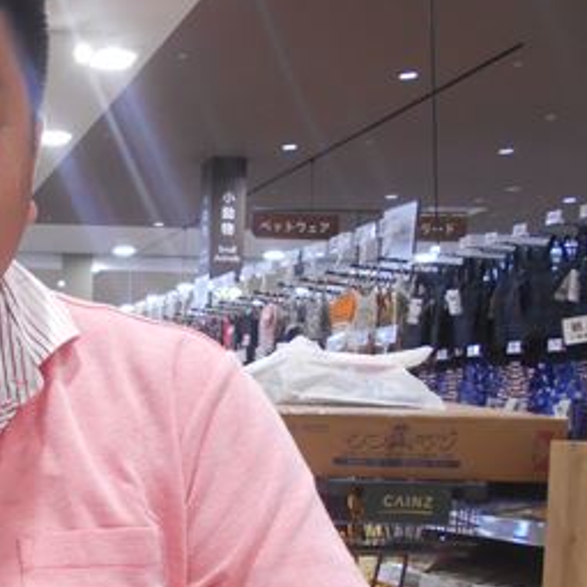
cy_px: 456
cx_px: -85
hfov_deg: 28.3
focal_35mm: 54
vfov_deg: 31.0
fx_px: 1036
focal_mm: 4.6
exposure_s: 1/30
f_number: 3.2
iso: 180
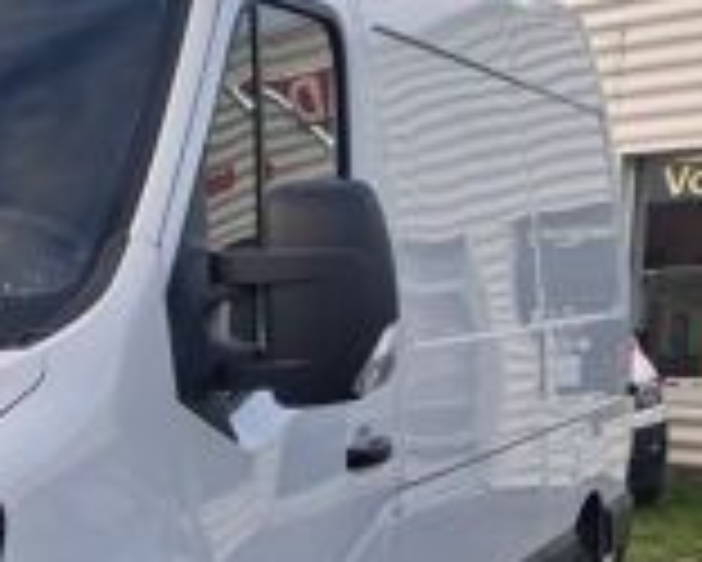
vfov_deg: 18.5
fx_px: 1684
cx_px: -194
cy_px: 553
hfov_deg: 21.4
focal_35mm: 81
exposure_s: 1/100
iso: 32
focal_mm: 4
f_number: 1.8
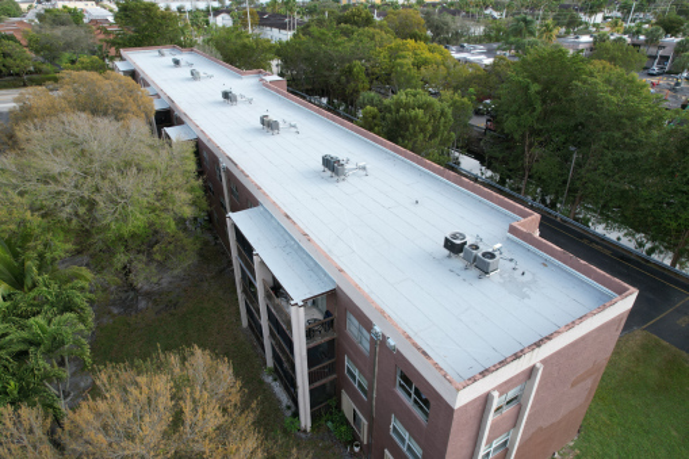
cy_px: 230
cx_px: 344
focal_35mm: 22
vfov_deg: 57.2
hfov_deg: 78.6
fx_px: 421
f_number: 2.8
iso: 100
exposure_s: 1/640
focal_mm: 8.38
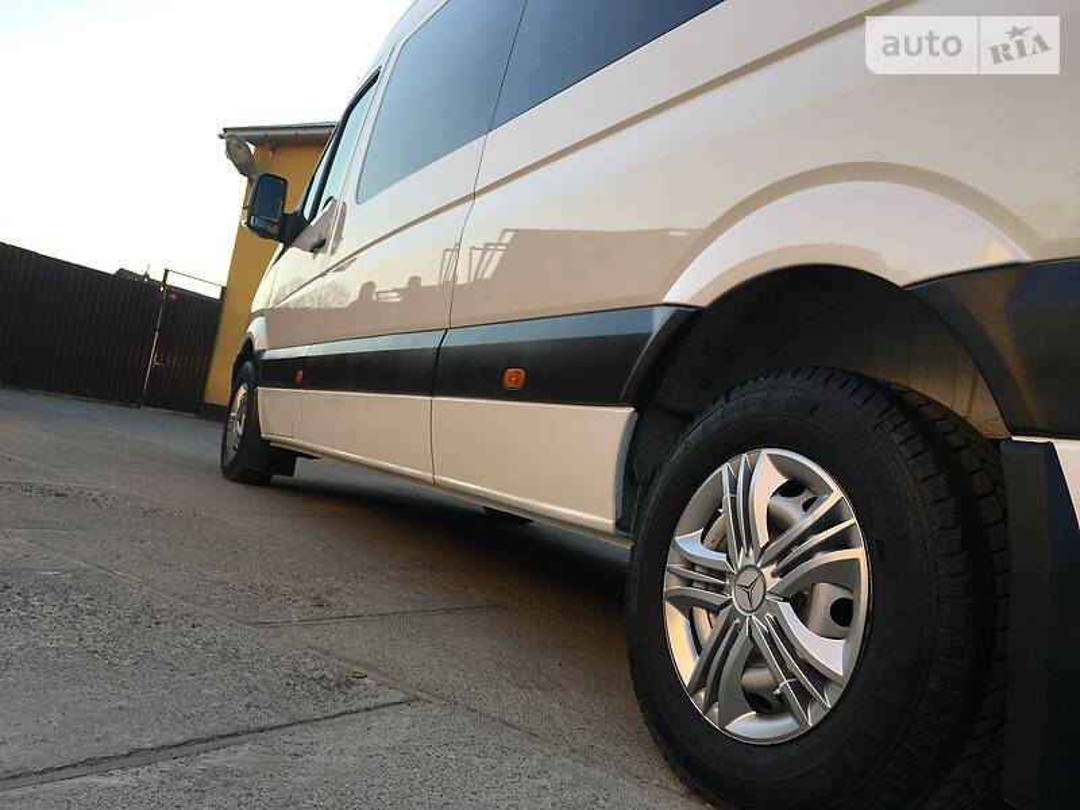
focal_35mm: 29
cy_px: 405
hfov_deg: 61.7
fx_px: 905
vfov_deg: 48.2
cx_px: 540
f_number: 2.2
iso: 25
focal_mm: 4.2
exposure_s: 1/396
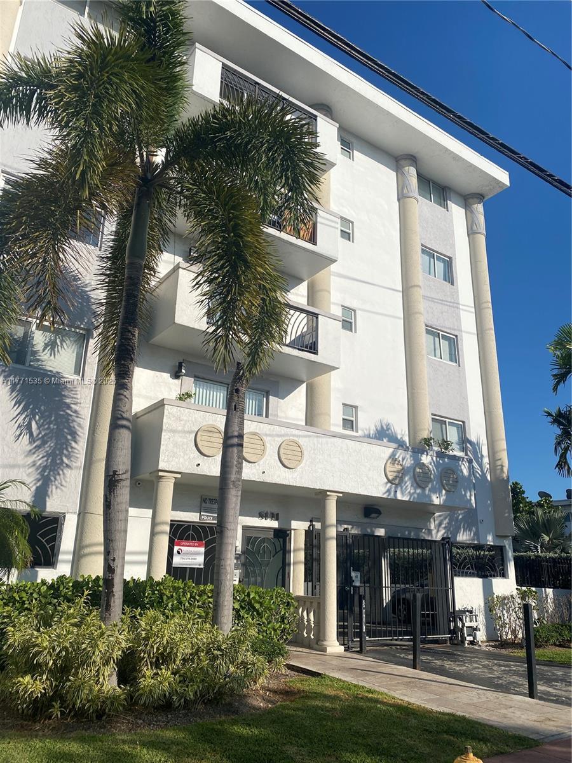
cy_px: 382
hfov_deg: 53.1
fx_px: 573
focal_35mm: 26
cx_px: 286
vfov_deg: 67.3
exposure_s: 1/5747
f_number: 1.8
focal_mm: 4.25
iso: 32
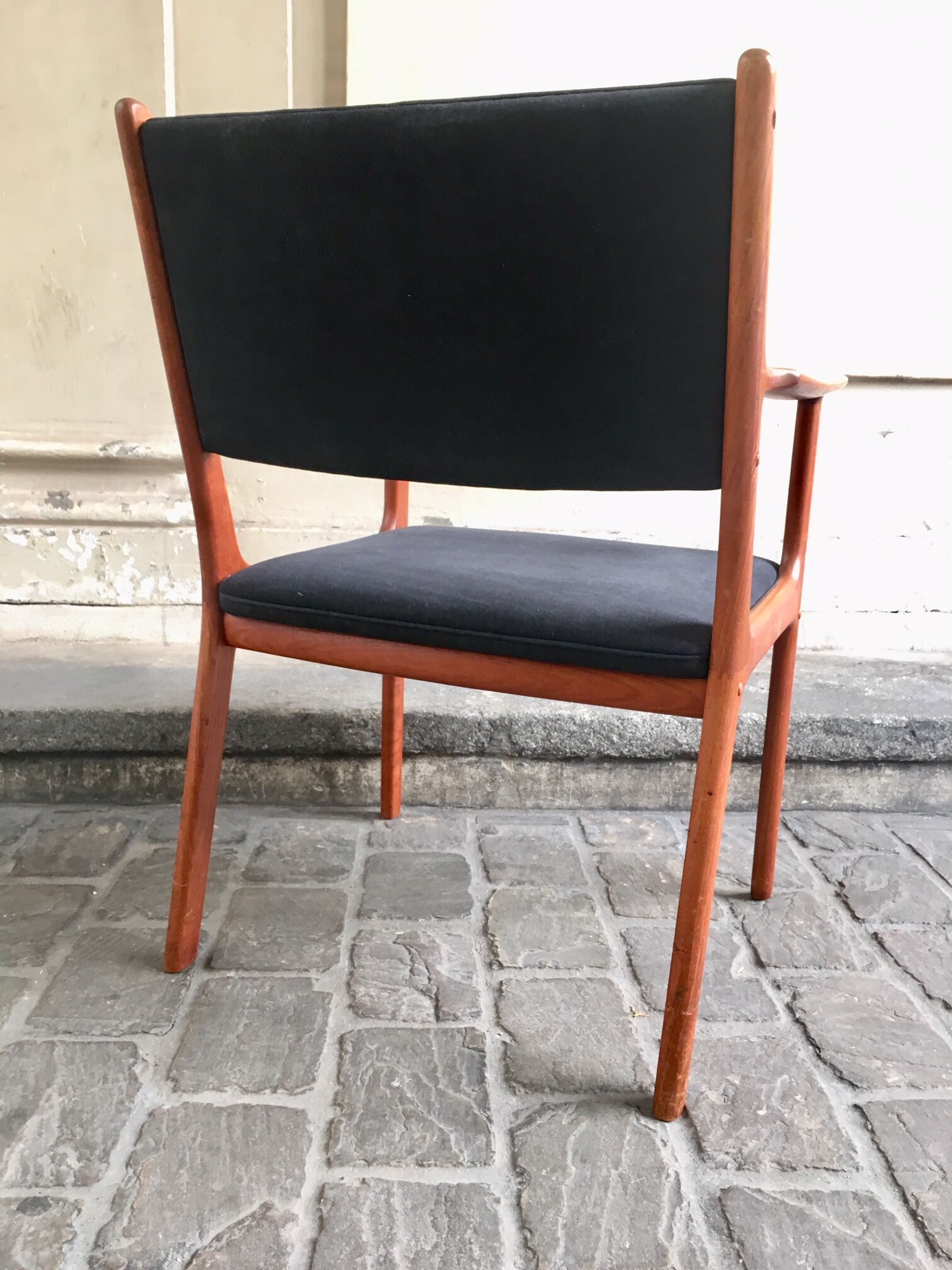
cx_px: 476
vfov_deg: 61.7
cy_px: 635
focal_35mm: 29
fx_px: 1063
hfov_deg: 48.2
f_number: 2.2
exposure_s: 1/33
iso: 100
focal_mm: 4.15
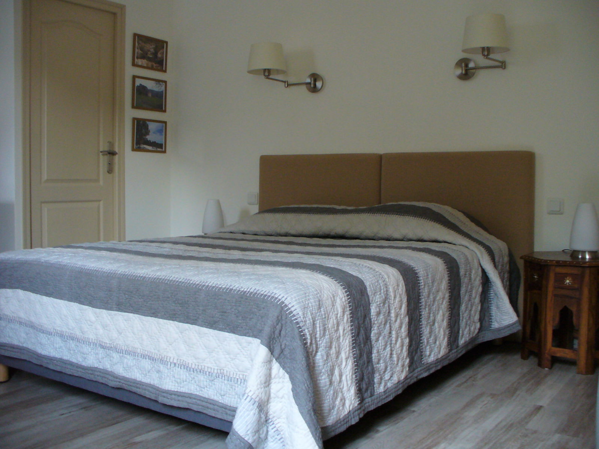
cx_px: 300
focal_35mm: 37
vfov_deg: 38.7
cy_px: 224
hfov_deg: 50.1
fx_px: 640
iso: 200
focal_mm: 6.1
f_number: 2.8
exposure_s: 1/20
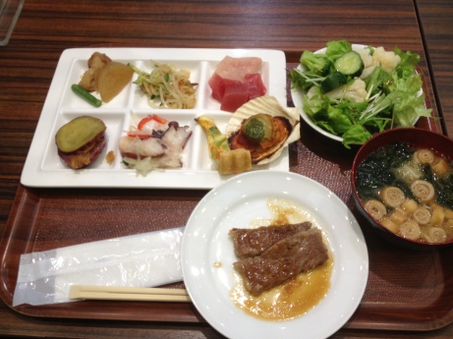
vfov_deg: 37.7
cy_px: 158
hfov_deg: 49.0
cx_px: 236
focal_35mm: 38
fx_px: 497
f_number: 2.4
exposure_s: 1/20
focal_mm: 4.28
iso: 50
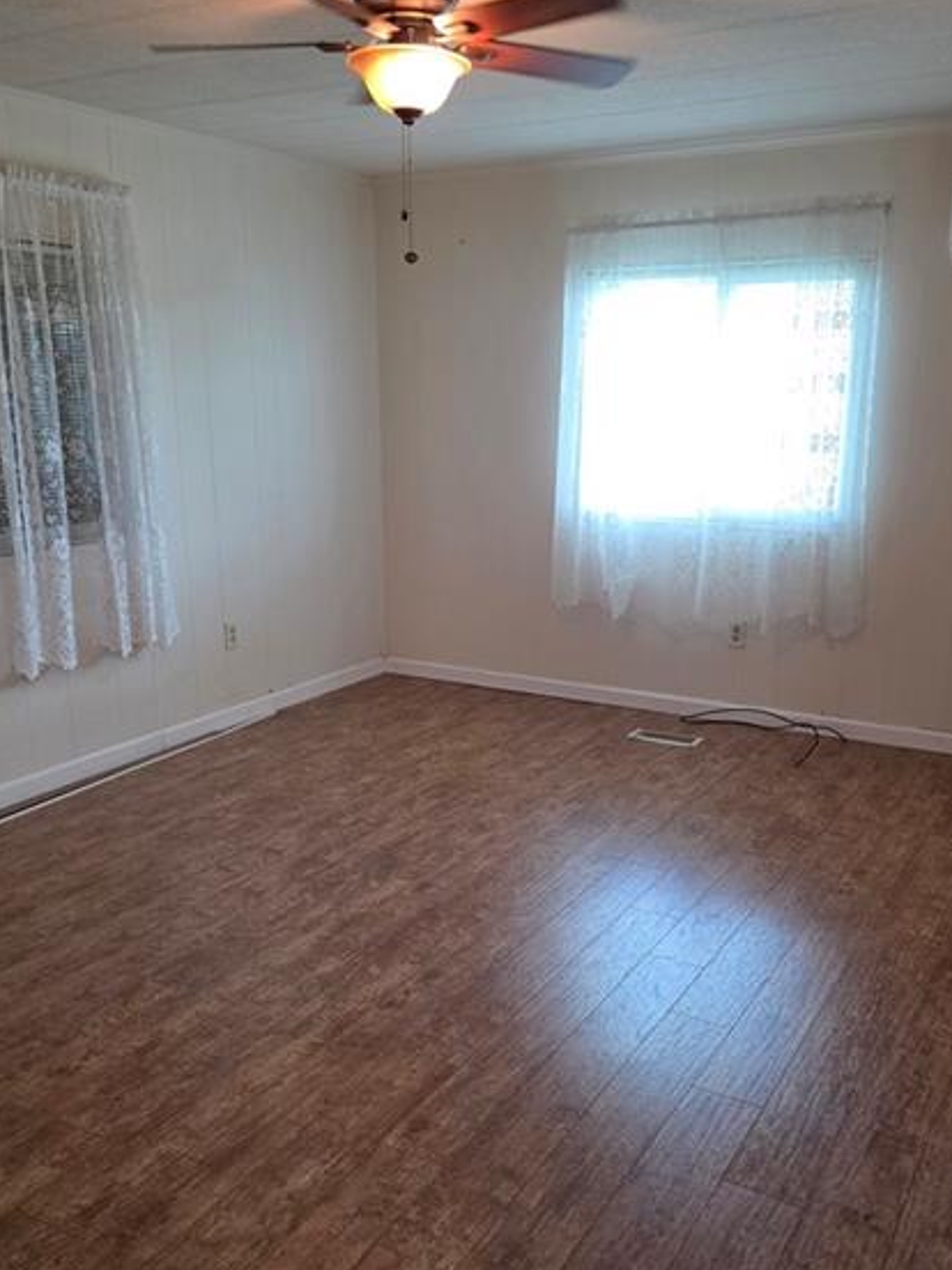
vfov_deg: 56.6
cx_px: 508
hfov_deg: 44.1
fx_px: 1173
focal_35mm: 32
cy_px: 725
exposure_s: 1/120
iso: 320
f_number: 1.7
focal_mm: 6.3
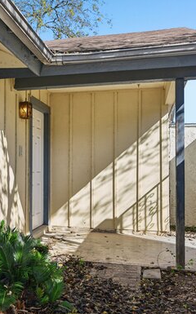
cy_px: 172
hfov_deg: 32.2
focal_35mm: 39
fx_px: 334
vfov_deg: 50.3
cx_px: 54
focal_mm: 23
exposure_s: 1/250
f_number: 8
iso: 400
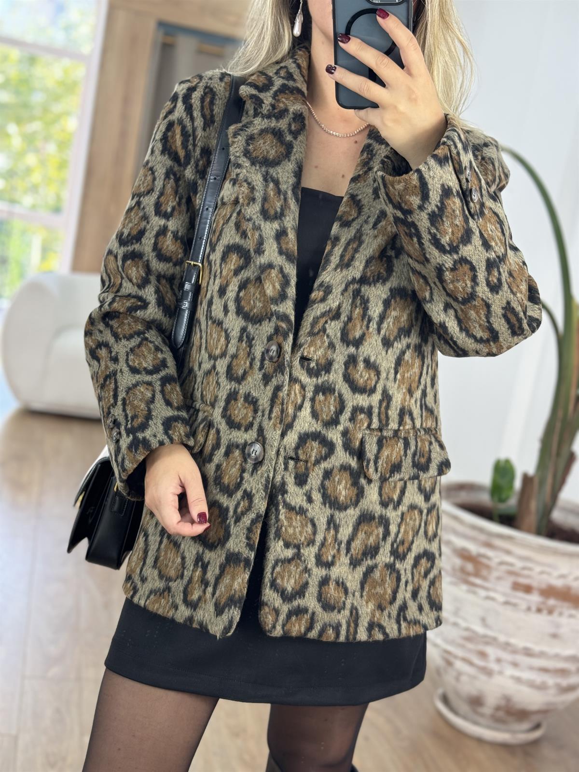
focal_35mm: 48
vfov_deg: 39.7
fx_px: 1070
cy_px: 386
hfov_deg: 30.3
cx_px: 290
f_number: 1.78
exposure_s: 1/100
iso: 80
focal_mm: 6.76
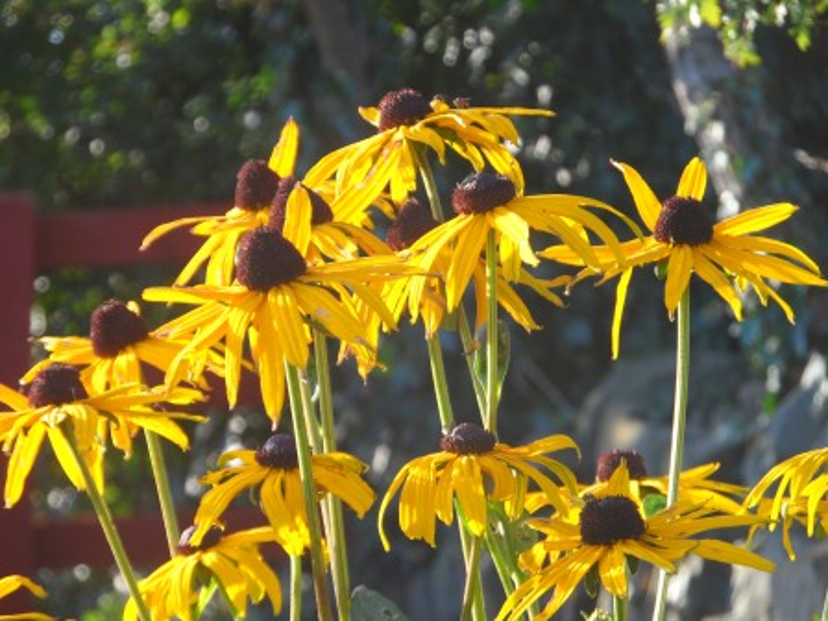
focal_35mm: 178
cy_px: 310
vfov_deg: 8.3
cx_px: 414
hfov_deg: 11.1
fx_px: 4258
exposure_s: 1/90
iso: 100
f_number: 4.5
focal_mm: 28.9
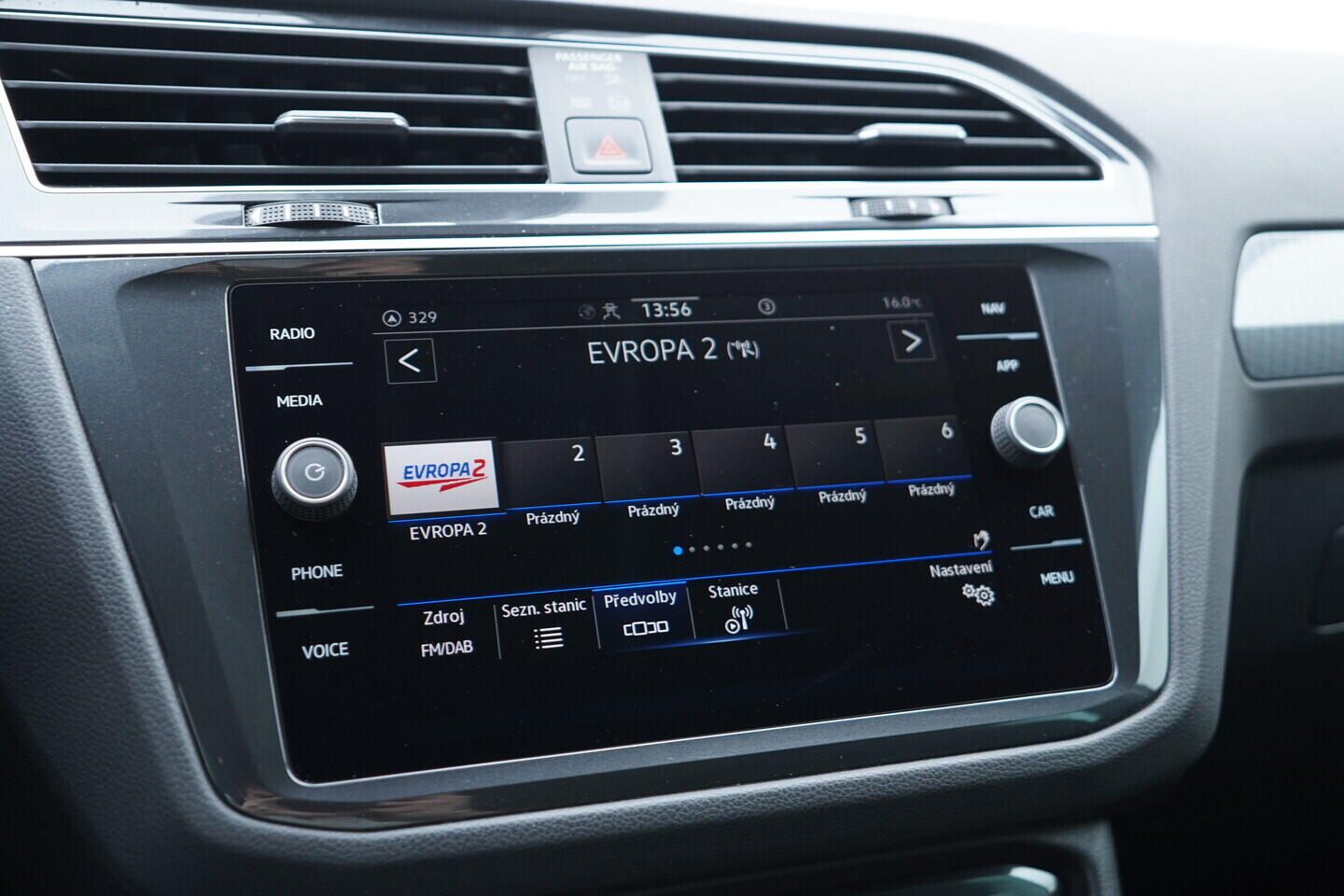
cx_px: 672
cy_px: 448
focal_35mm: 36
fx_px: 1344
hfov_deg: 53.1
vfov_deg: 36.9
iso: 500
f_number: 2.8
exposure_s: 1/40
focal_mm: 24
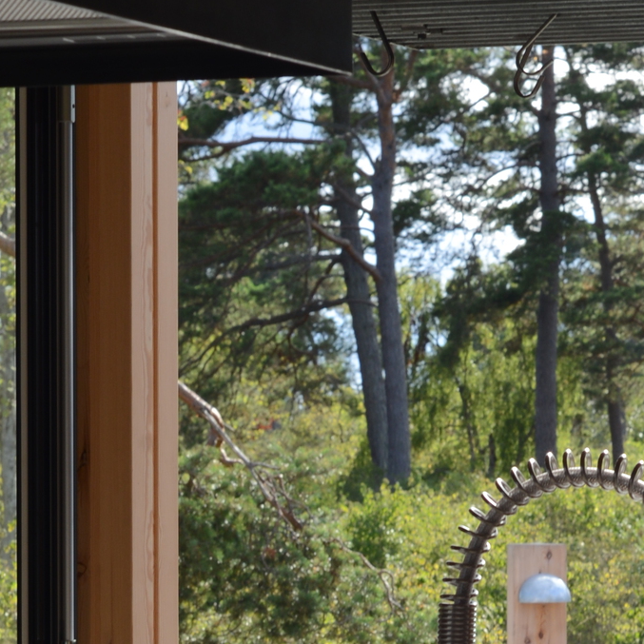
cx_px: 592
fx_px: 3957
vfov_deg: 9.2
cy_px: 720
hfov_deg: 9.3
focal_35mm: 188
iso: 200
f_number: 11
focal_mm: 50
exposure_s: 1/80
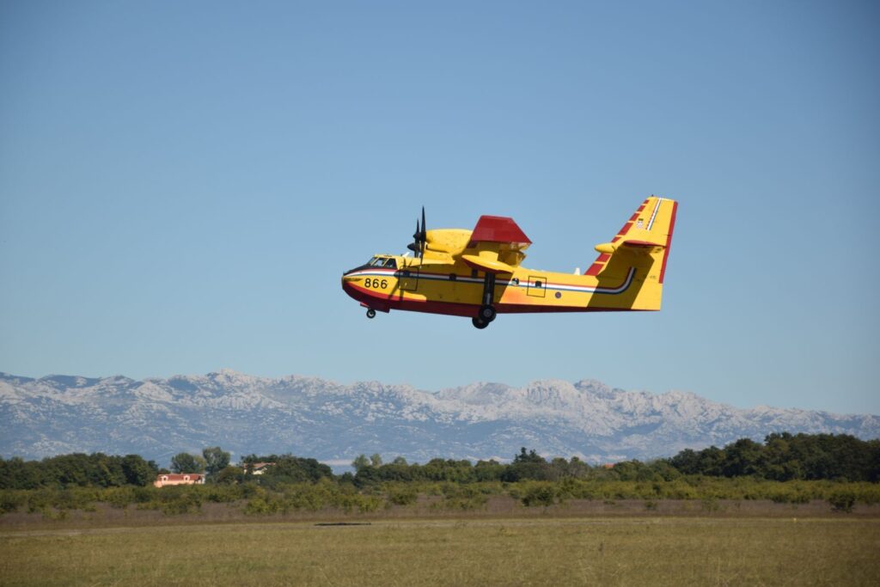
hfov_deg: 13.0
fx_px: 3850
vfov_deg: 8.7
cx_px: 440
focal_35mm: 158
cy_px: 294
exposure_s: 1/640
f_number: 6.3
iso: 100
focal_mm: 105
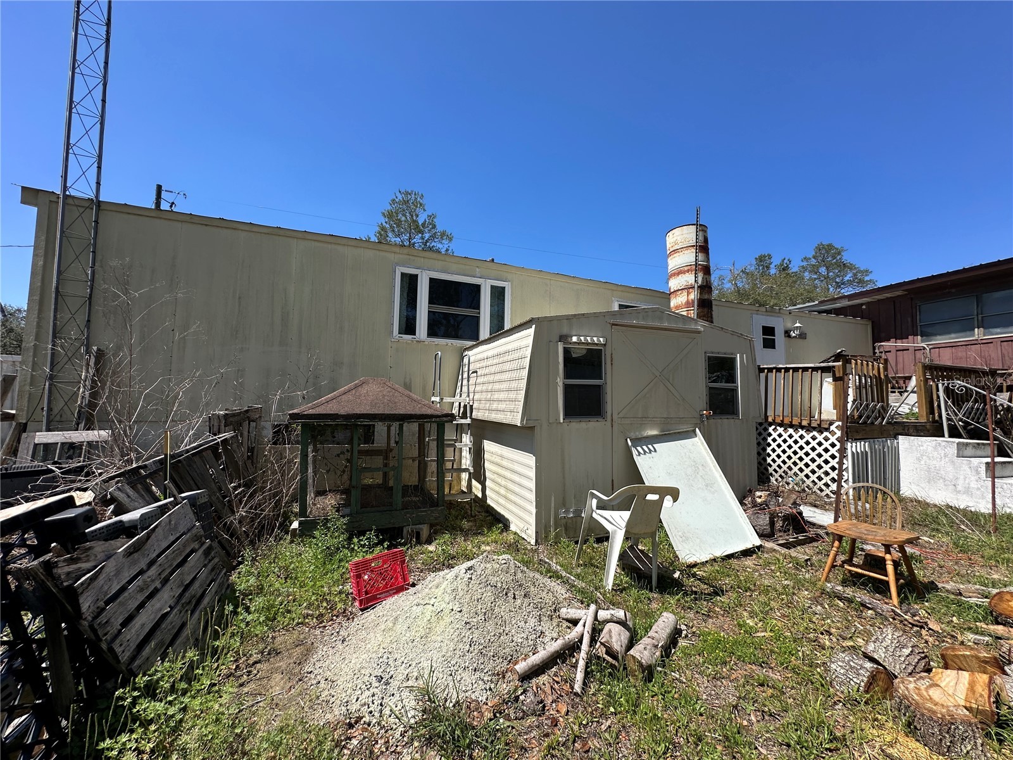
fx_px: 410
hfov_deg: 102.1
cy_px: 380
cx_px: 506
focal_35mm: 14
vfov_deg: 85.7
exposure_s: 1/1715
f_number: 2.2
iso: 50
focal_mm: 2.22
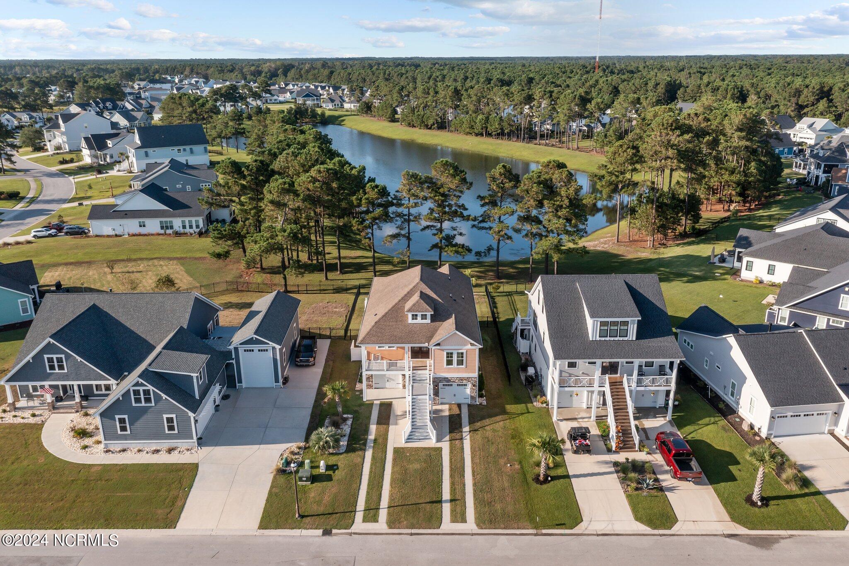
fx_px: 660
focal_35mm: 28
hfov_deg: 65.5
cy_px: 283
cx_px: 424
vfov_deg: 46.4
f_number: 5
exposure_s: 1/240
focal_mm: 10.26
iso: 100
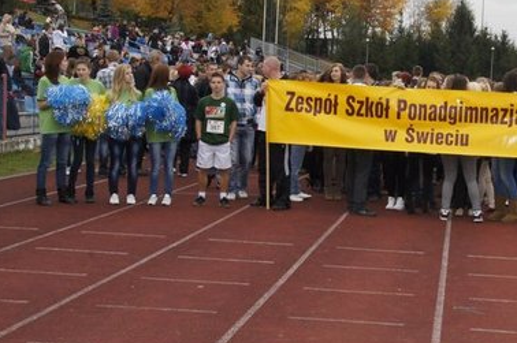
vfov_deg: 20.2
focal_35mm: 67
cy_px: 131
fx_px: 961
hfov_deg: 29.4
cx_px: 414
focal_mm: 26
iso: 1600
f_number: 18
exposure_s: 1/160
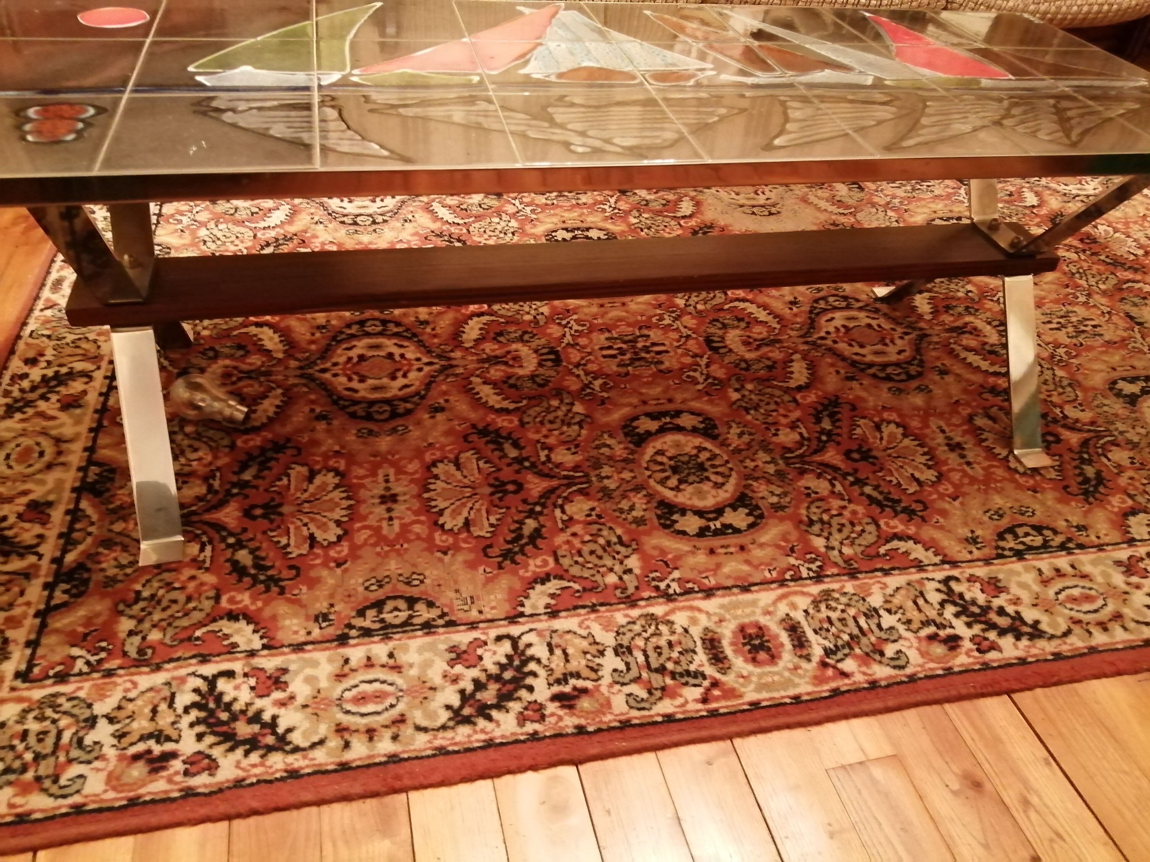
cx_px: 575
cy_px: 431
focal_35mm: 26
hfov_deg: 67.3
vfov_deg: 53.1
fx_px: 864
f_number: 1.8
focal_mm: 3.46
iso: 800
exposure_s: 1/12.5
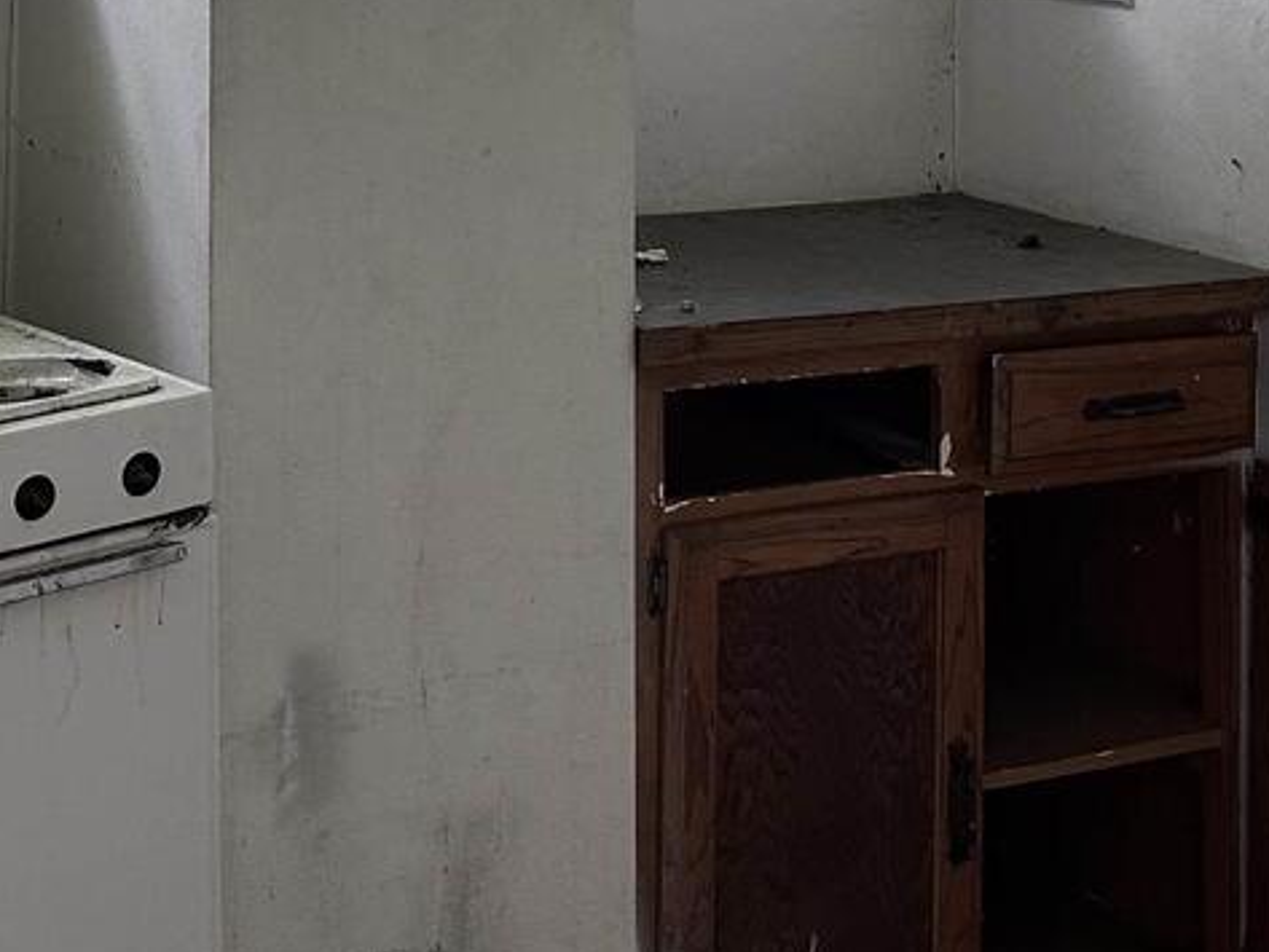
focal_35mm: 73
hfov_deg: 26.7
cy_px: -244
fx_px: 2677
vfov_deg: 18.9
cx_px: 598
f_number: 1.78
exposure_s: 1/121
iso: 200
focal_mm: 6.86
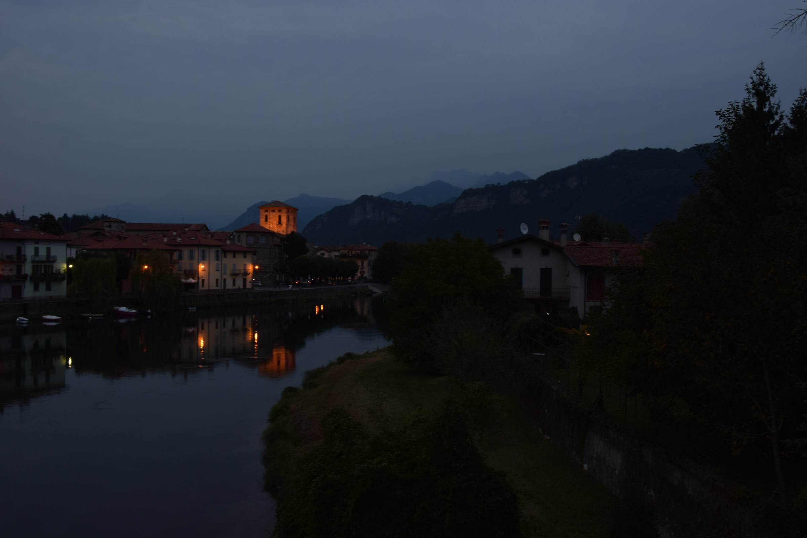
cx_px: 404
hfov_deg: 57.2
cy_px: 269
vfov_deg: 40.0
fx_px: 740
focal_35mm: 33
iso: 200
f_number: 10
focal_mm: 22
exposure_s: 1/5
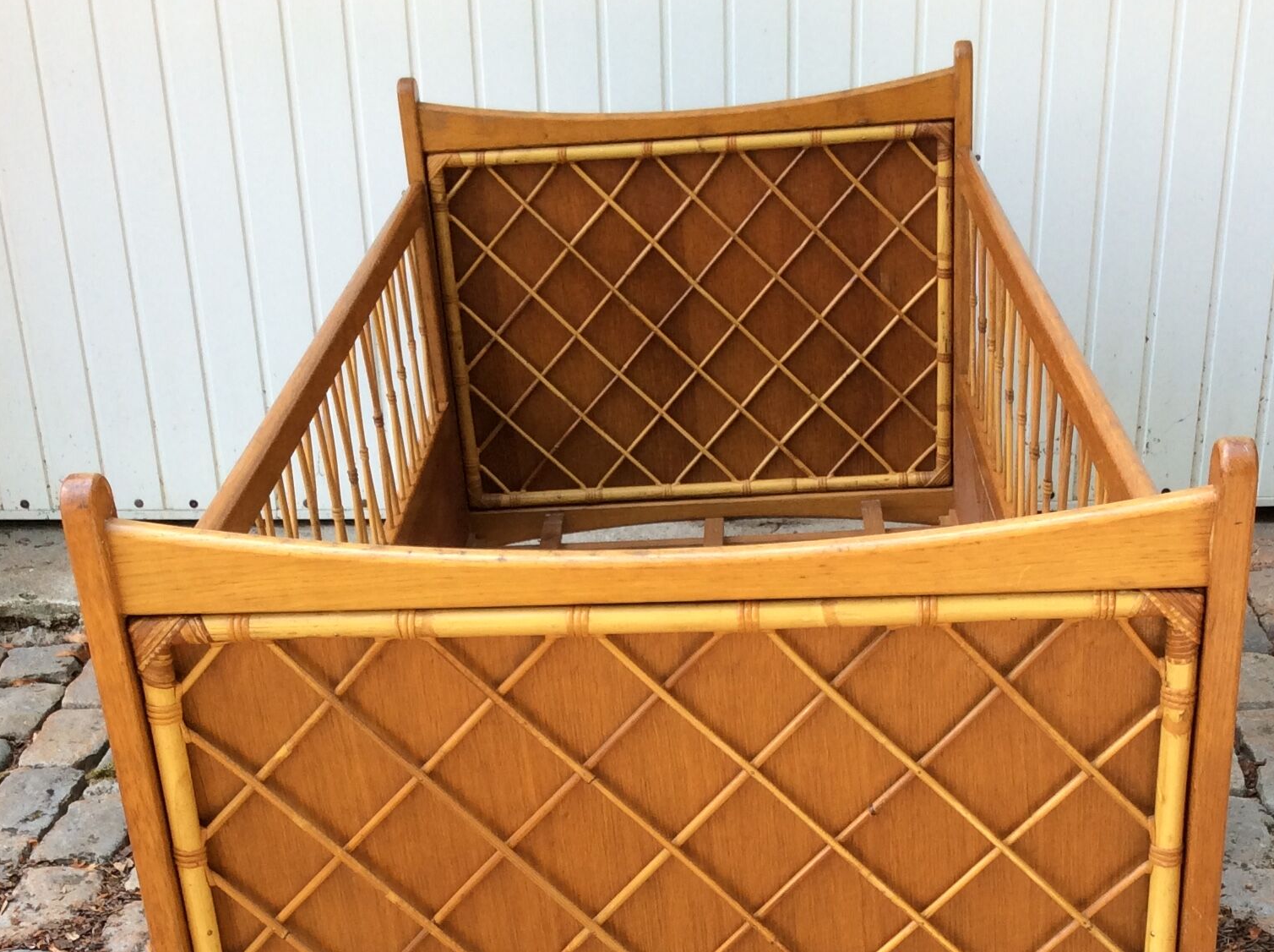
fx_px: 2021
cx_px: 672
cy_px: 783
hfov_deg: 35.0
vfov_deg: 25.9
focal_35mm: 55
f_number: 2.4
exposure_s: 1/151
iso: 32
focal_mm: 3.3
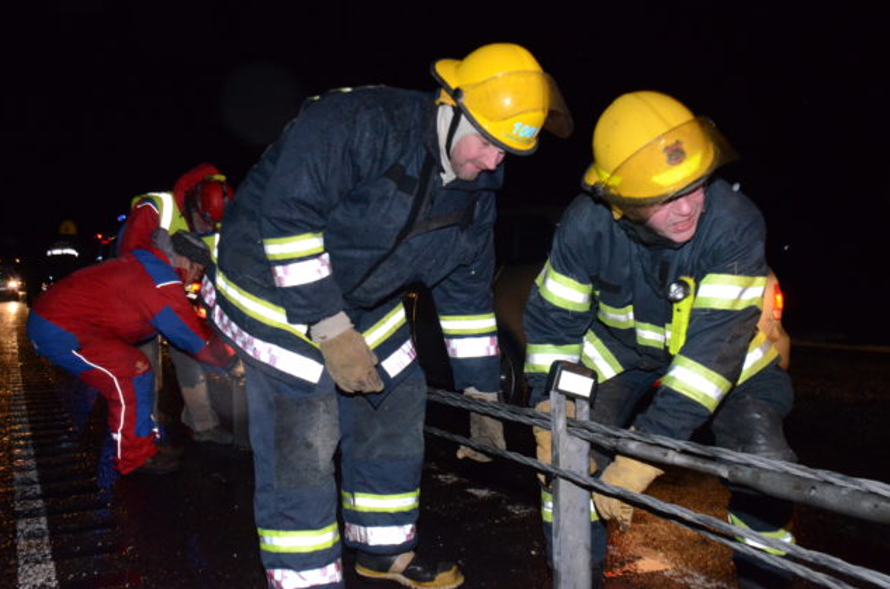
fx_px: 814
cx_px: 437
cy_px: 275
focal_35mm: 33
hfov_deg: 57.3
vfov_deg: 39.8
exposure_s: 1/60
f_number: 6.3
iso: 4000
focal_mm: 20
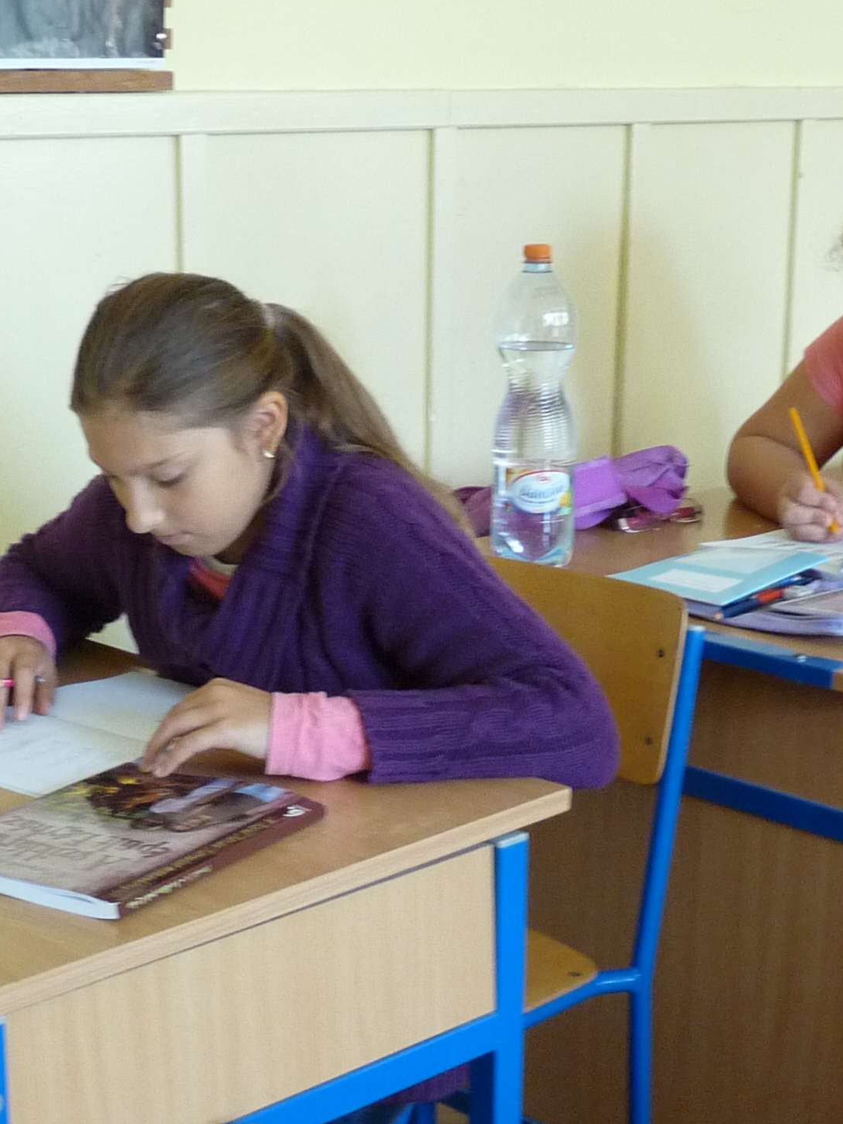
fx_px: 2208
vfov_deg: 28.4
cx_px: 378
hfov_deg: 21.6
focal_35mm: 68
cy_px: 746
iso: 250
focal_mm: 4.8
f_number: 2.8
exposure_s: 1/30
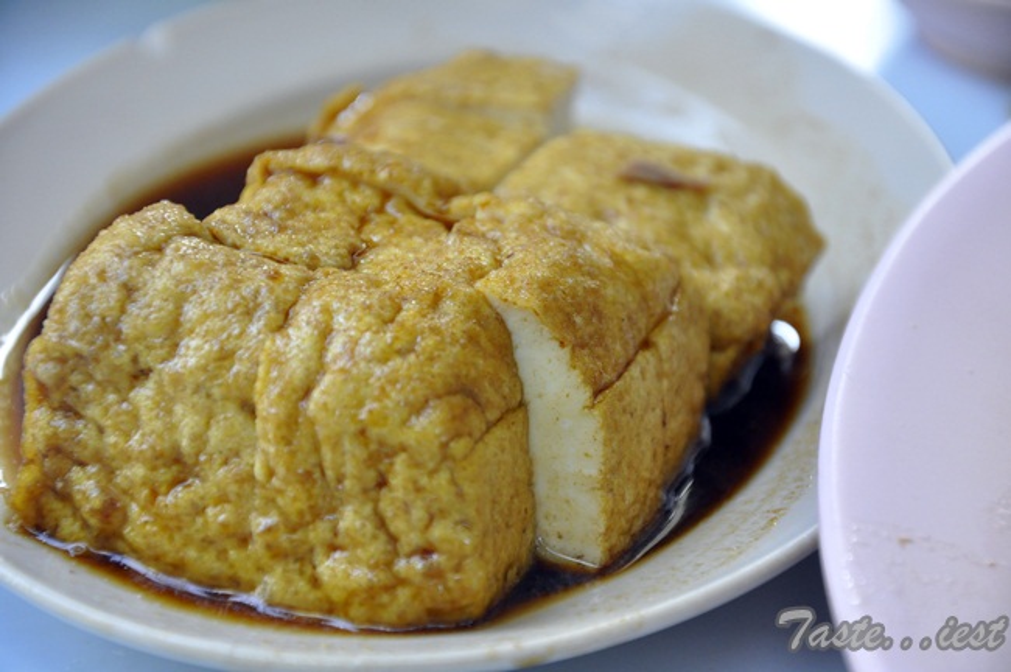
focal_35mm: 158
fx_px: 4419
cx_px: 506
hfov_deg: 13.1
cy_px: 336
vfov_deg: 8.7
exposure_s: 1/125
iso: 1250
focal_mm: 105
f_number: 5.6
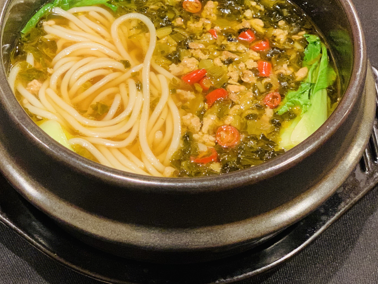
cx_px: 148
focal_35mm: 76
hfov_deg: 25.6
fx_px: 830
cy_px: 112
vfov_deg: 19.4
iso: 500
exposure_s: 1/35
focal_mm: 6
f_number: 2.4
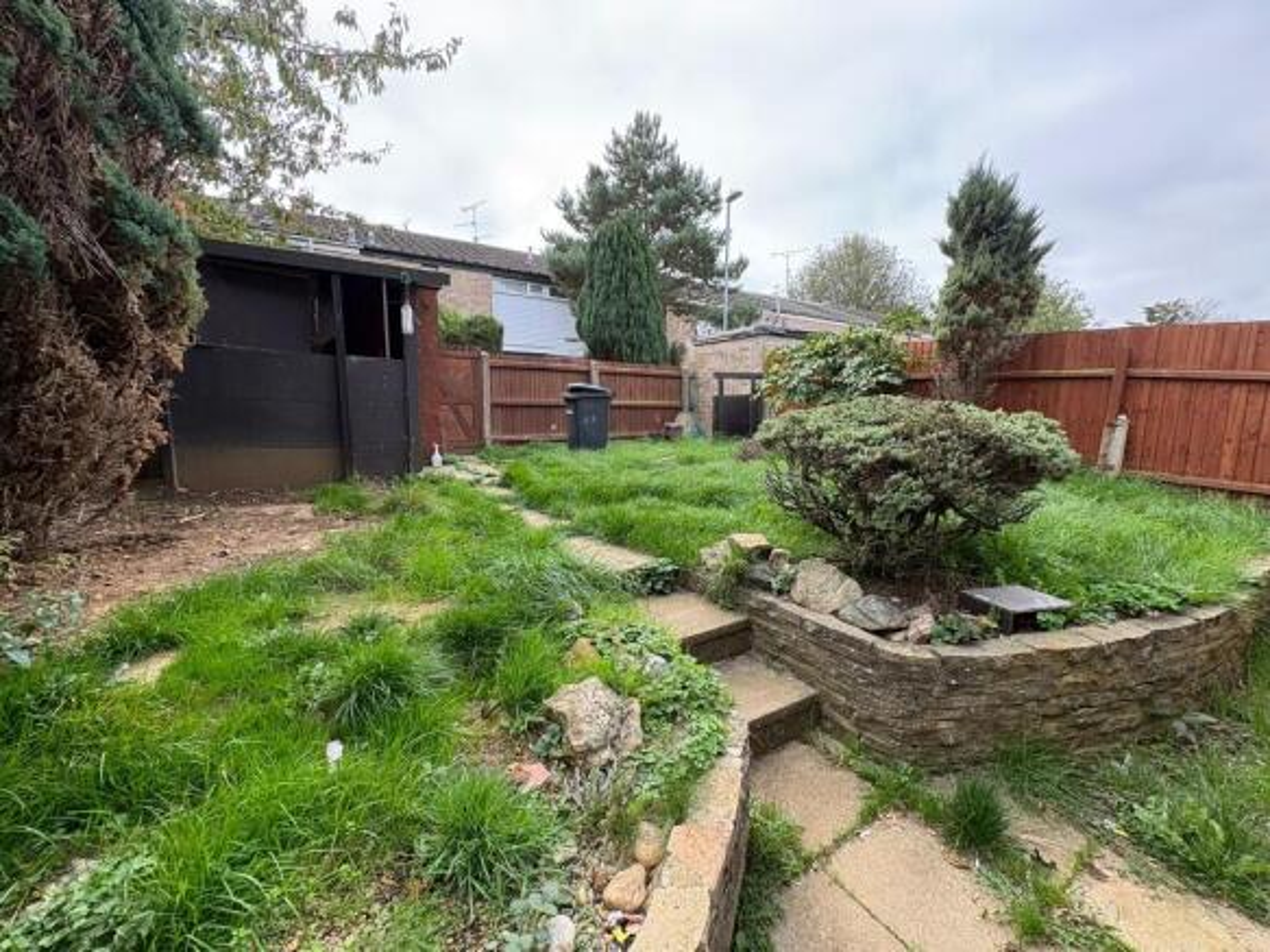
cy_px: 476
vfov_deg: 85.7
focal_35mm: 14
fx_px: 514
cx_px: 635
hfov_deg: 102.1
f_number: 2.2
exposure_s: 1/104
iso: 40
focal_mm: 2.22
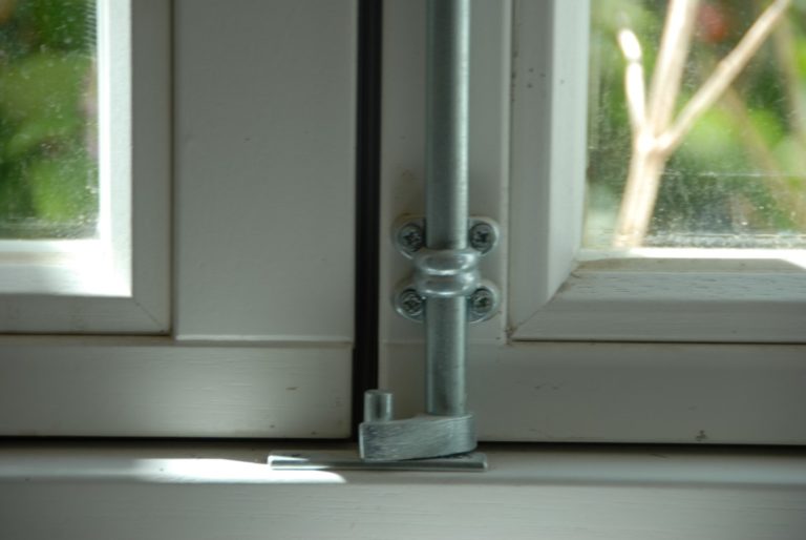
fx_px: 6724
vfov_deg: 4.6
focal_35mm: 300
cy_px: 270
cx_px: 403
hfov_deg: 6.9
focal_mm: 200
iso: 100
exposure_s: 1/40
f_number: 5.6
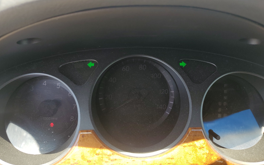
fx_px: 201
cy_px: 89
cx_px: 134
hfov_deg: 66.5
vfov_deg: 44.5
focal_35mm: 28
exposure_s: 1/250
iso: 50
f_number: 1.5
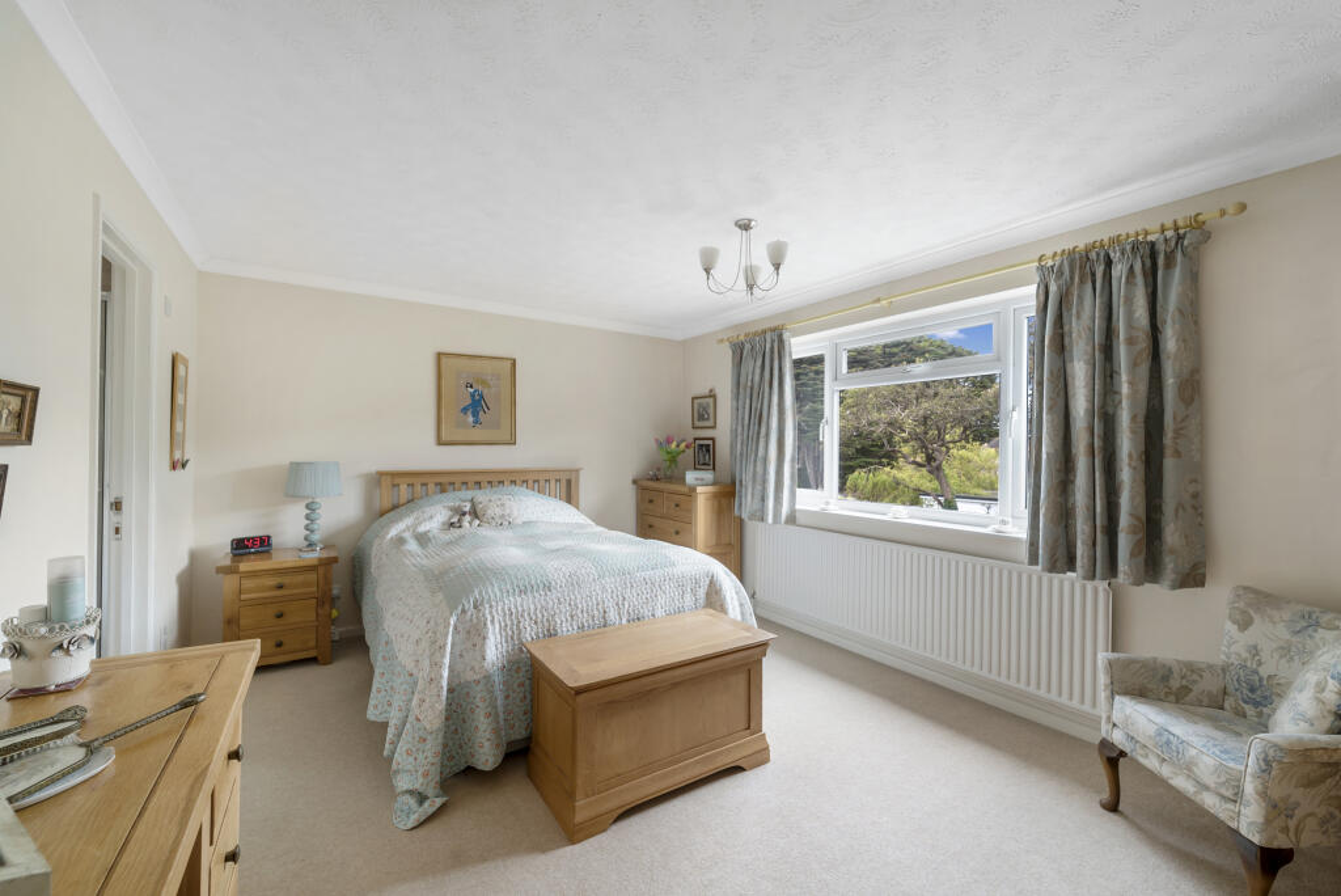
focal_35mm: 14
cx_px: 670
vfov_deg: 81.3
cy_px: 448
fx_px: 522
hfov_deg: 104.2
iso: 320
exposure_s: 1/6
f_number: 6.3
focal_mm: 14
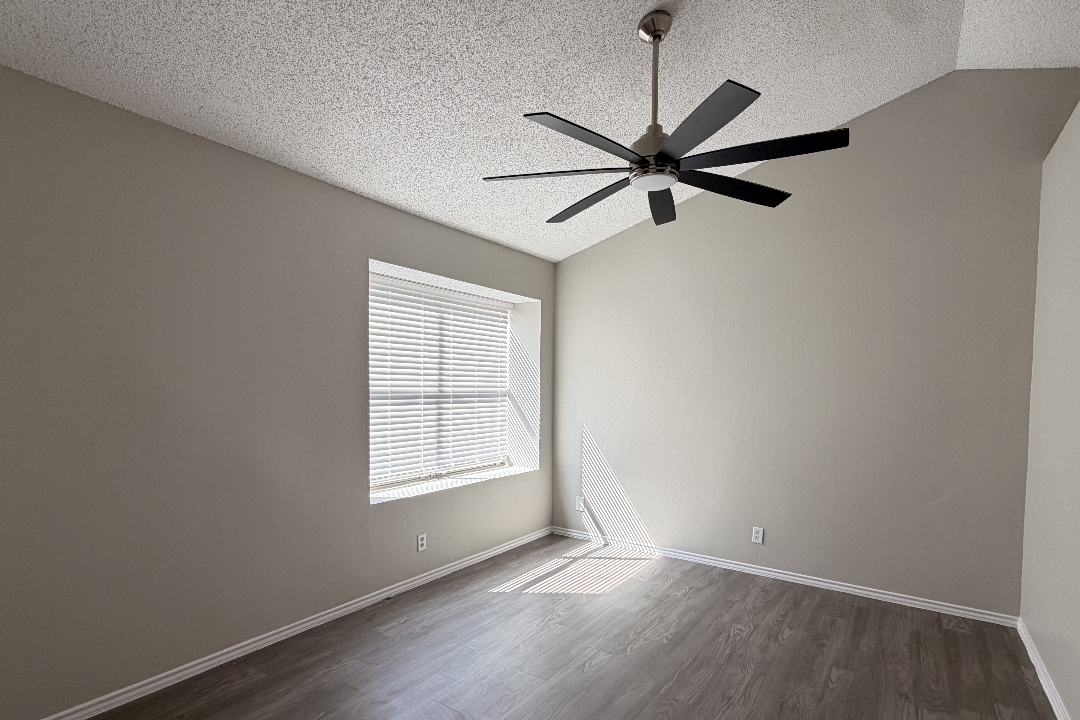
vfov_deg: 67.1
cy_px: 410
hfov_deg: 90.0
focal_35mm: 18
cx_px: 560
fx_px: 540
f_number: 2.2
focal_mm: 2.22
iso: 64
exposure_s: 1/121
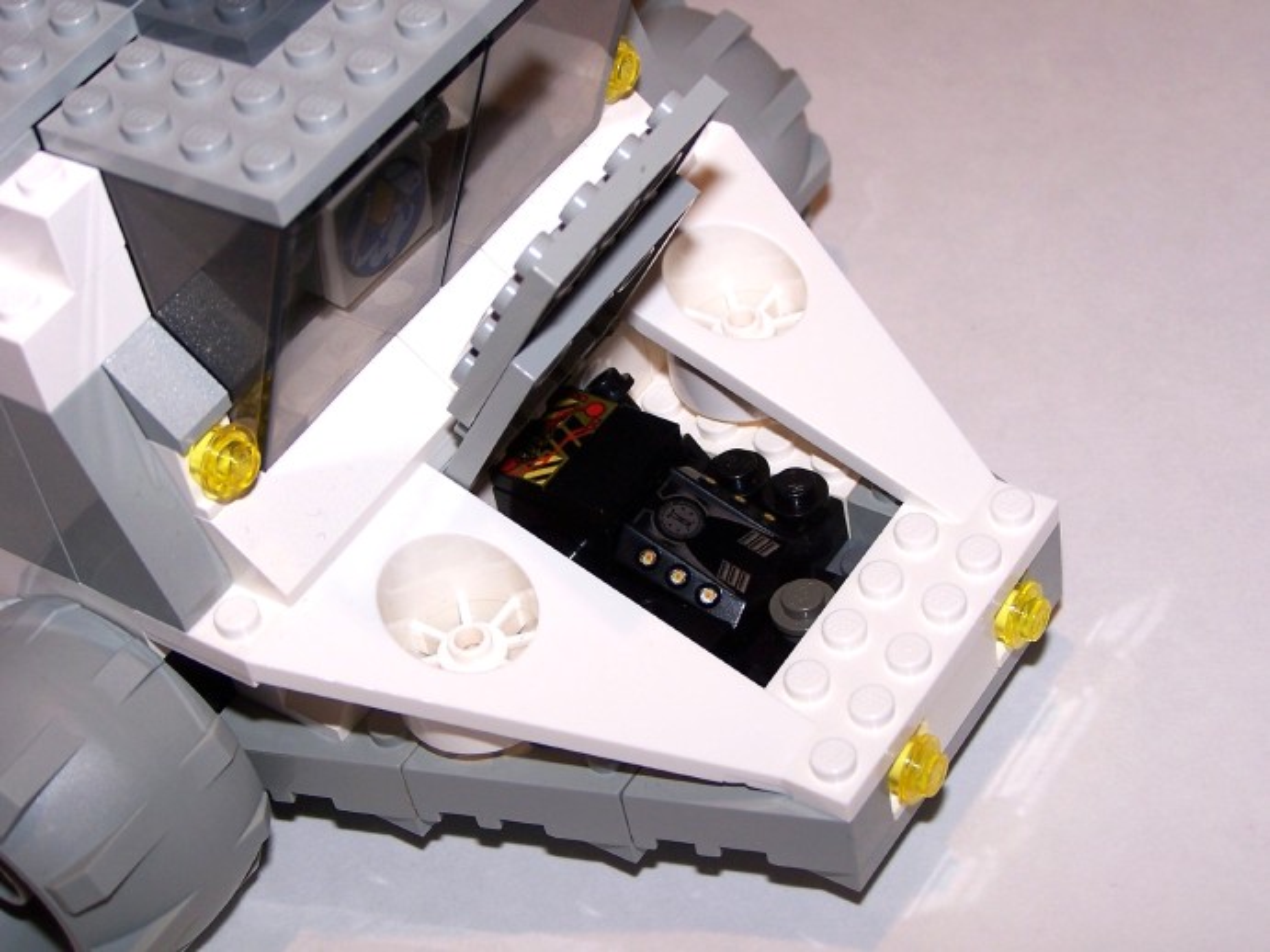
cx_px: 635
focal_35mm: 75
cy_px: 476
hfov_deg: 26.0
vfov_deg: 19.6
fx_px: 2751
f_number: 3.2
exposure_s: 1/60
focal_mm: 12.4
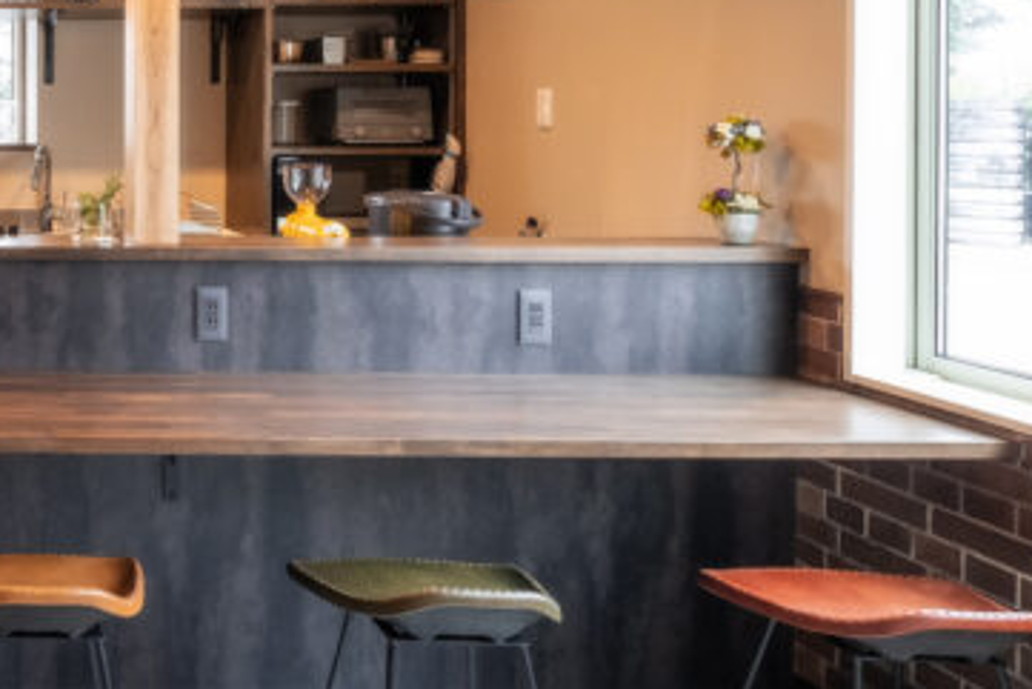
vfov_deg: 37.2
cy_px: 116
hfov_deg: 44.1
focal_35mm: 34
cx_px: -80
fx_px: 975
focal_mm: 8
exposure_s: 1/50
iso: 800
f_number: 4.5
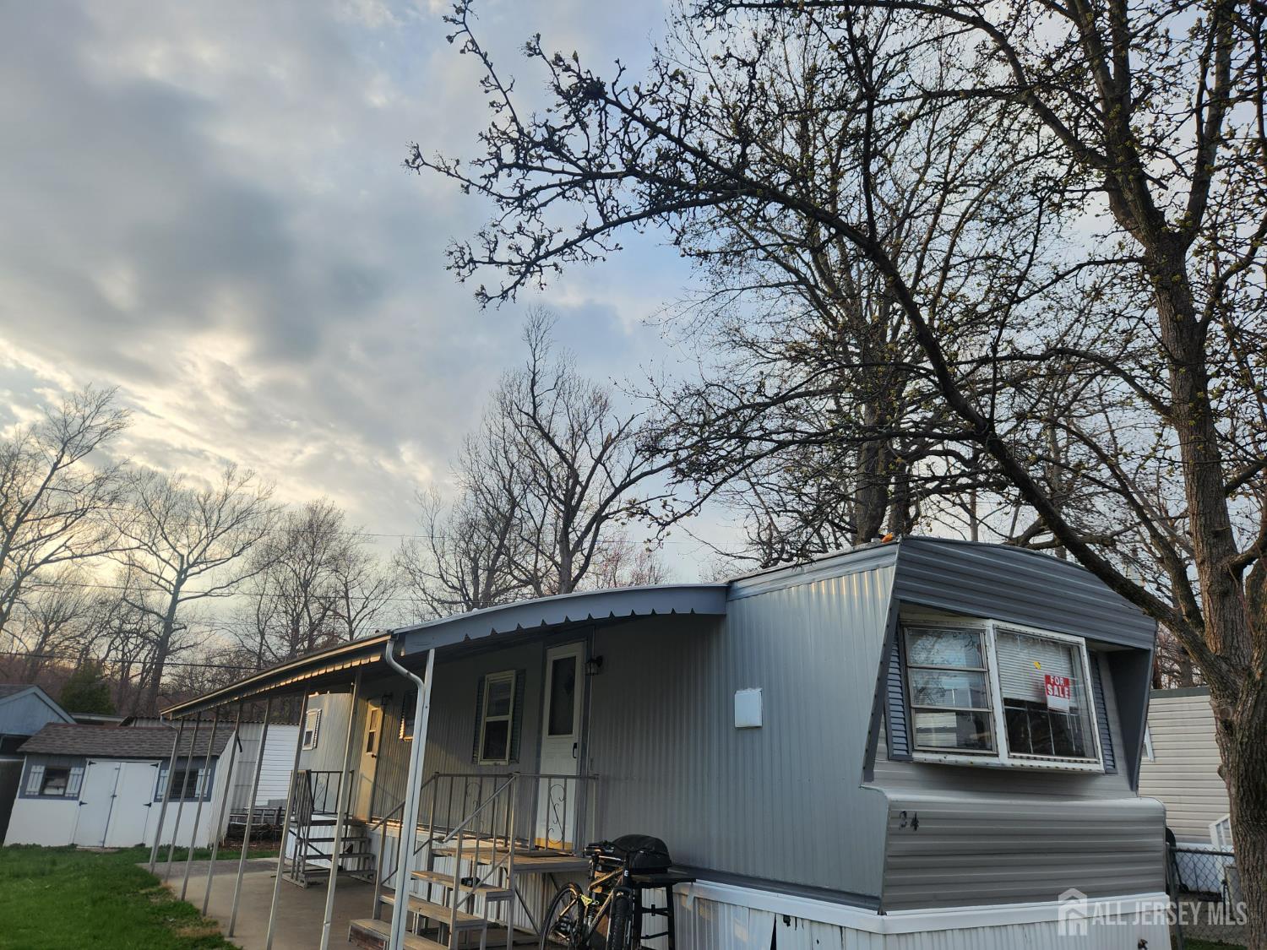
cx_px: 634
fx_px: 842
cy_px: 475
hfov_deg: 73.9
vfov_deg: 58.9
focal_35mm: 23
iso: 20
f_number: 1.8
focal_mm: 5.4
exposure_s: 1/661
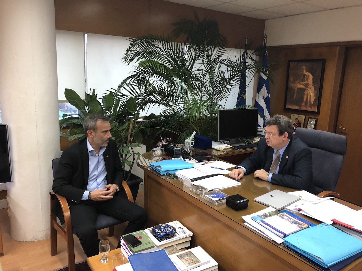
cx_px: 181
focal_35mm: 28
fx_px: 293
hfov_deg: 63.4
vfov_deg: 49.7
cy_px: 136
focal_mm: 3.99
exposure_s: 1/17
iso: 100
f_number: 1.8
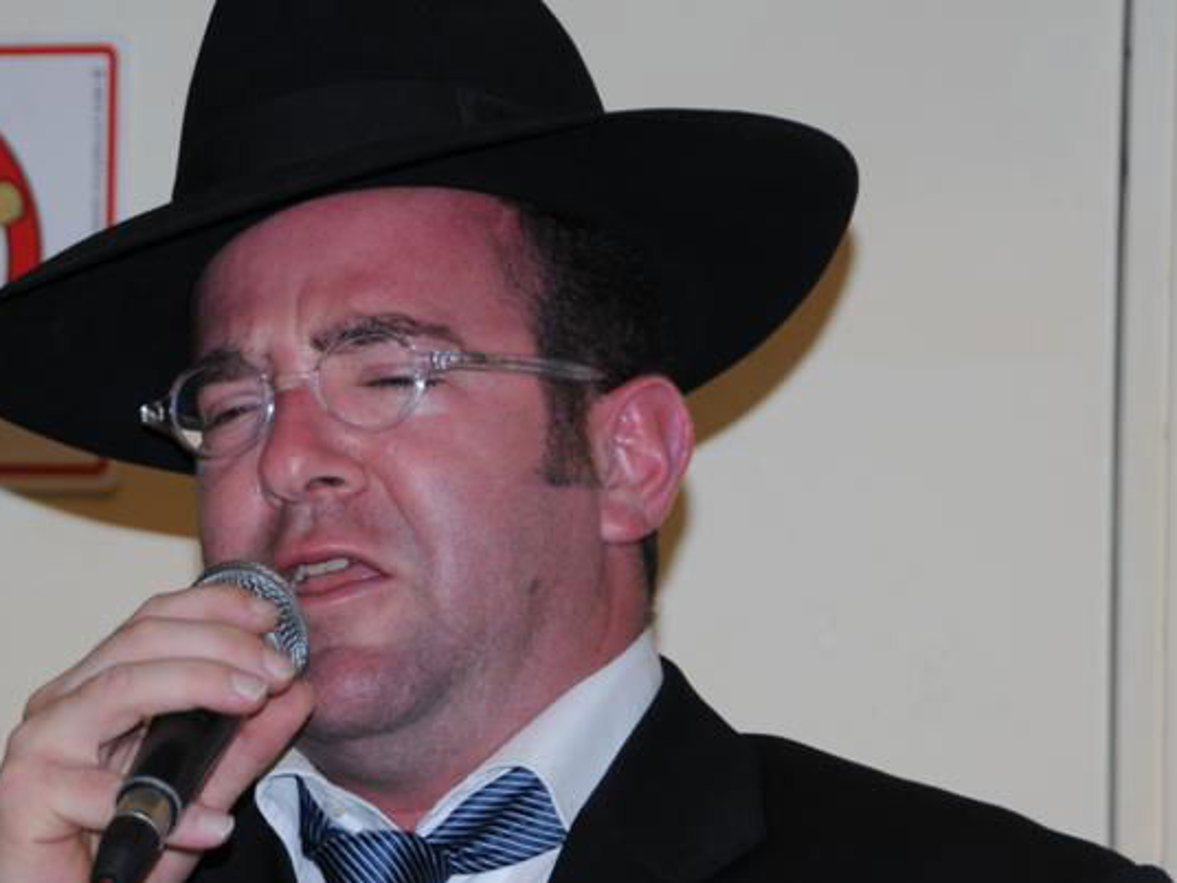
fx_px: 7480
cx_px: 345
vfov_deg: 6.8
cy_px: 536
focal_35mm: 220
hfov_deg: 9.0
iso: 250
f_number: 5.6
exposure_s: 1/60
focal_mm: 80
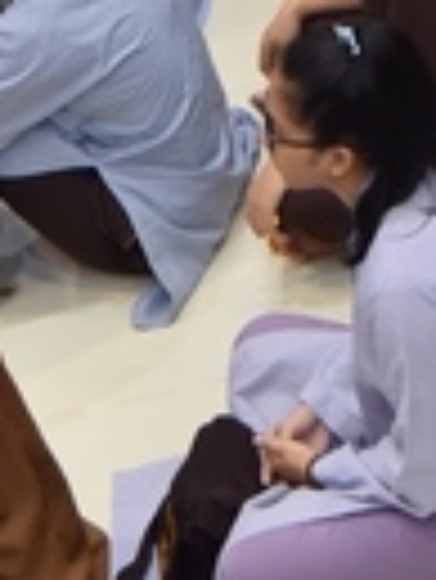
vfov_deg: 6.0
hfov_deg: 4.7
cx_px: 324
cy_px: -580
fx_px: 5348
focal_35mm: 319
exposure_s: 1/125
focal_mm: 66
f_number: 4.5
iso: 1250
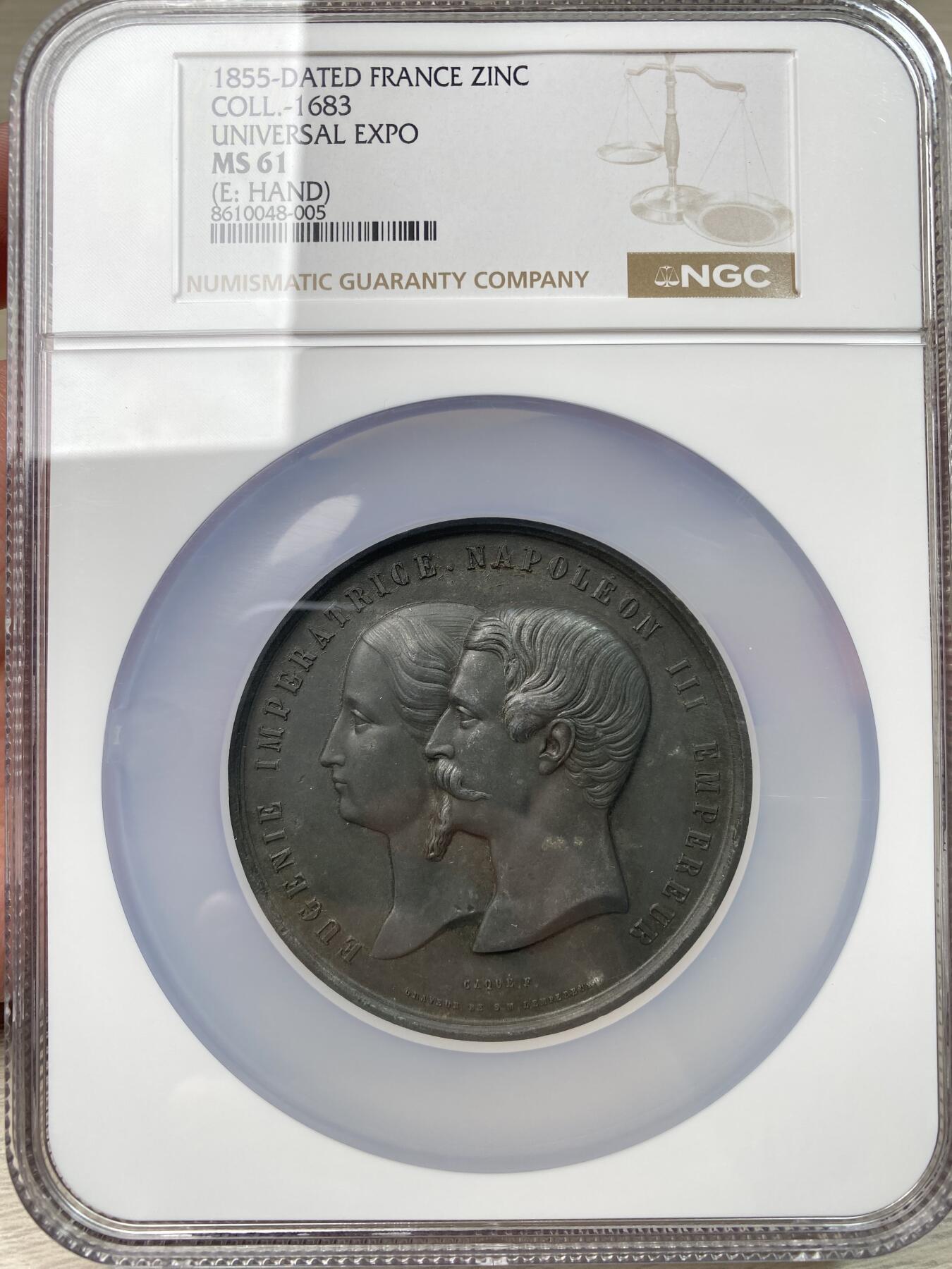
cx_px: 476
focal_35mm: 25
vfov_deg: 69.4
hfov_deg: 54.9
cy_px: 634
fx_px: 917
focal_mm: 4.25
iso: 32
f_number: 1.8
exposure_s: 1/166
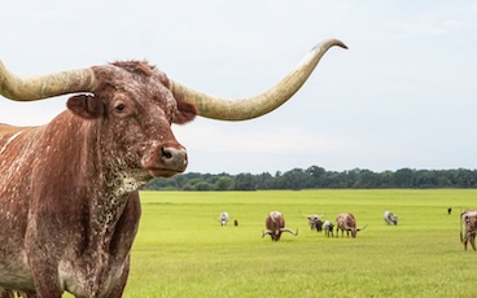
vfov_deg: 13.2
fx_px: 1287
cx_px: 163
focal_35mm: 99
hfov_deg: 20.9
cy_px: 183
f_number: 8
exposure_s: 1/1600
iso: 2000
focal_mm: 34
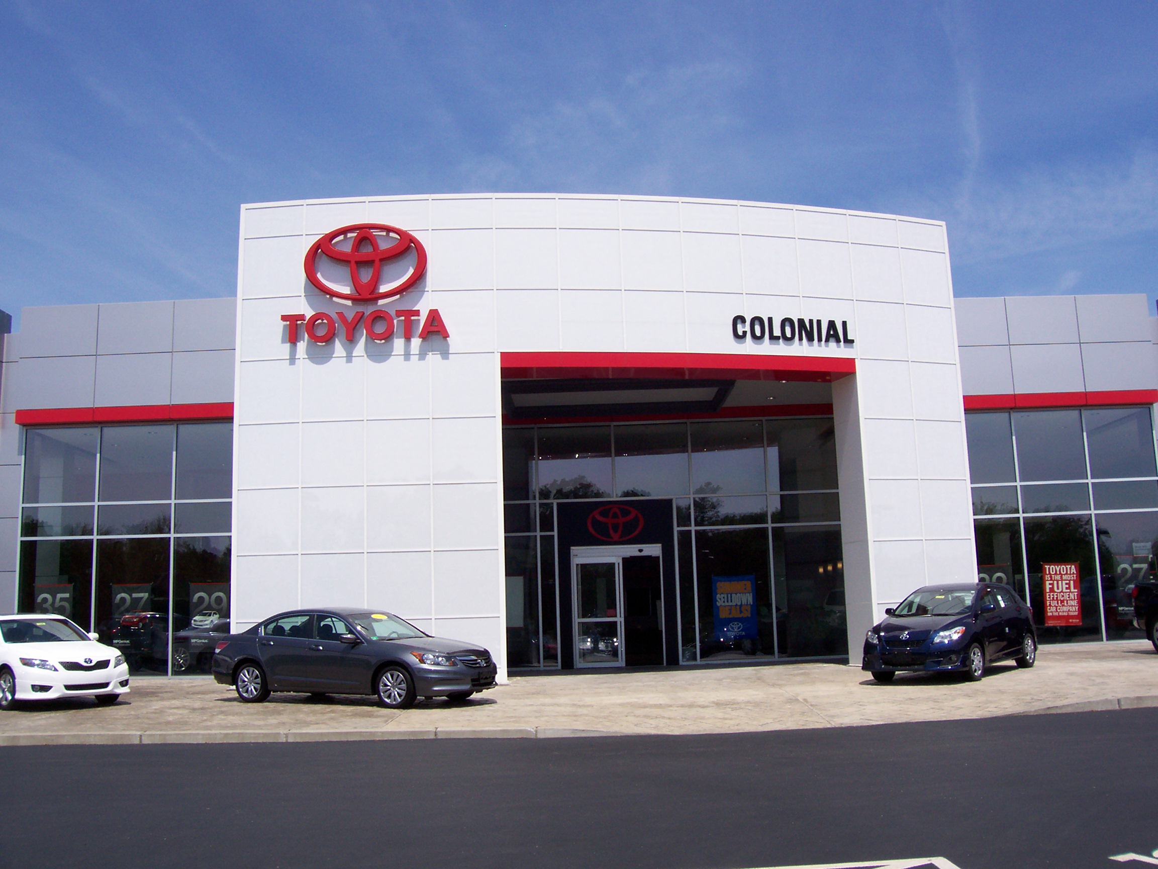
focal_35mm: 34
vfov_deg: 41.8
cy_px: 434
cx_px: 579
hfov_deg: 54.0
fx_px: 1137
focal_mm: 5.6
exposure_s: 1/633
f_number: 5.1
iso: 80
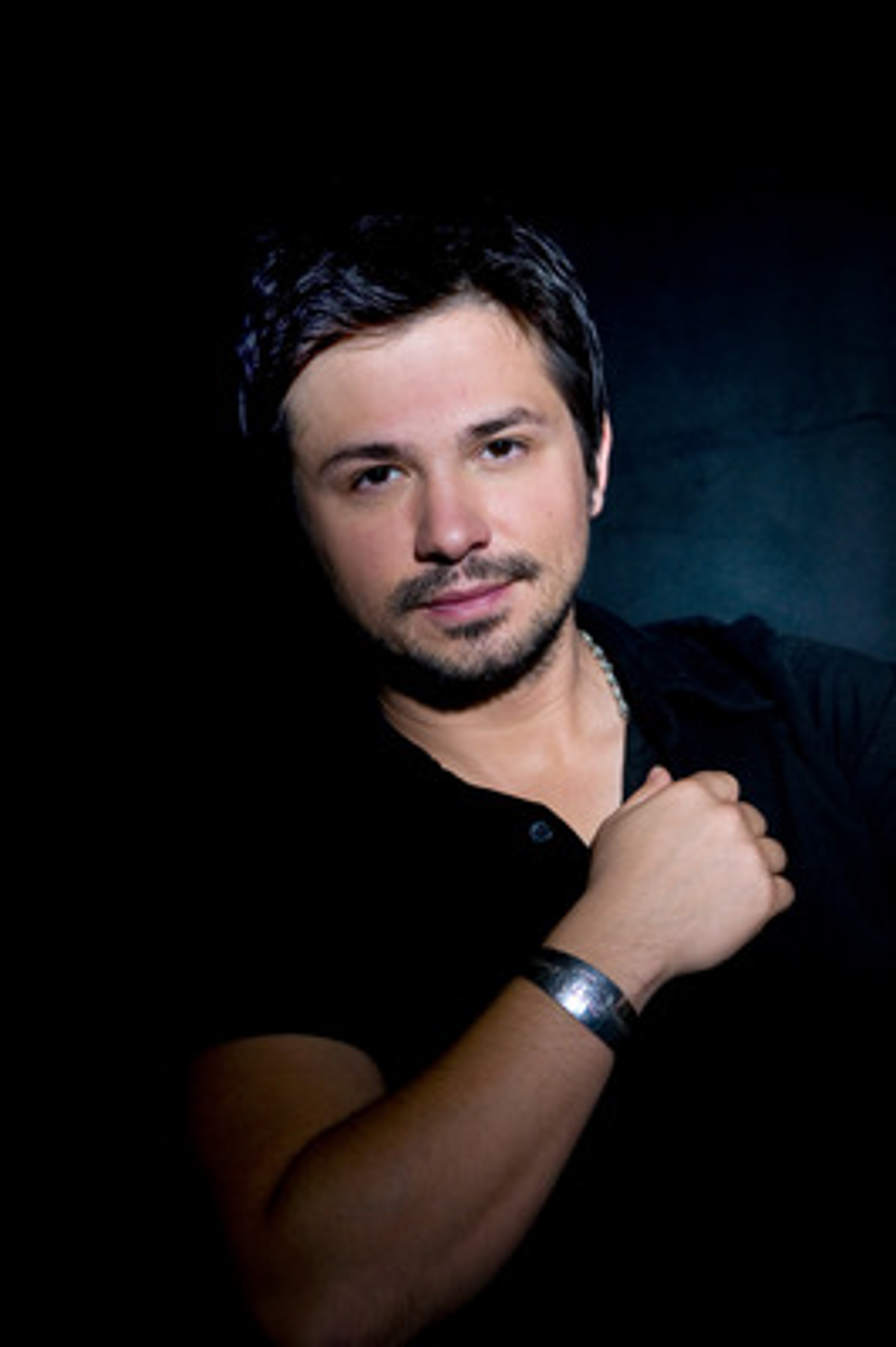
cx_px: 448
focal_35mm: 68
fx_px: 2524
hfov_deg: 20.1
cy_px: 674
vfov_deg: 29.9
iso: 100
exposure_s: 1/80
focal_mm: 45
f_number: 5
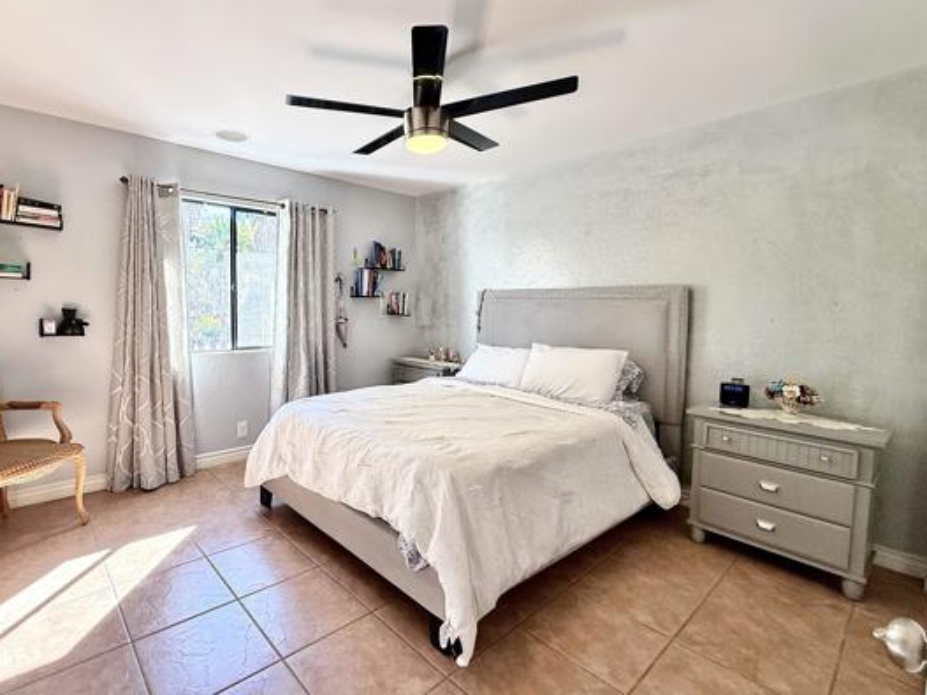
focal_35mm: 17
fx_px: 455
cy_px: 329
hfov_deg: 89.9
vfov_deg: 74.6
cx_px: 371
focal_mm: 2.22
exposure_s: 1/120
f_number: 2.2
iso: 160
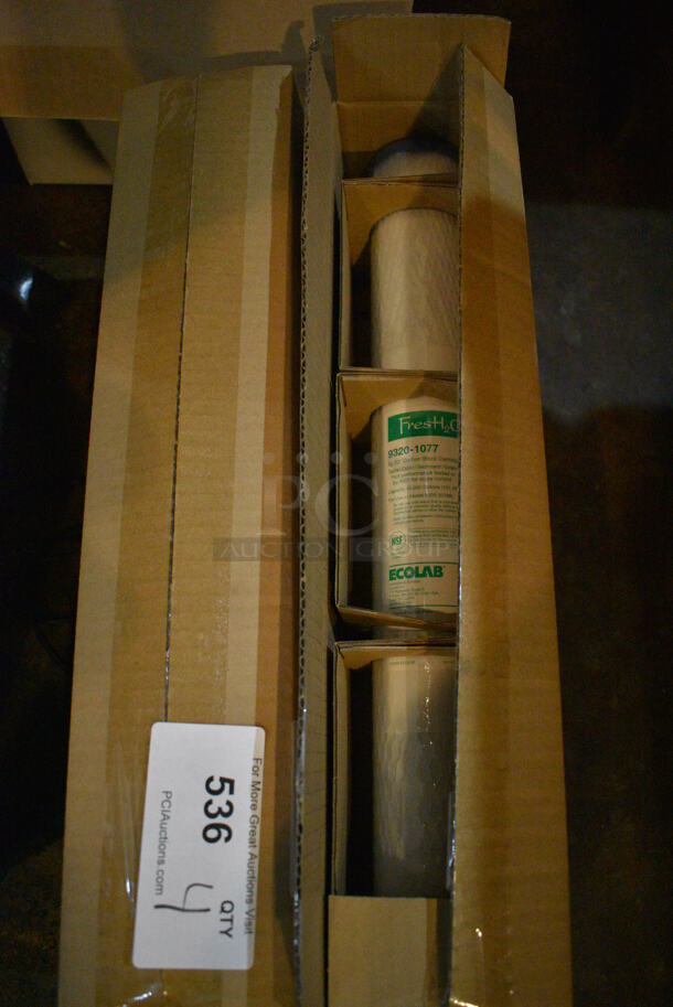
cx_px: 336
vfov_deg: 67.3
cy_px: 504
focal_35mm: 27
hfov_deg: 48.0
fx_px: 756
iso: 7200
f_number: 3.5
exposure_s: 1/125
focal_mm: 18
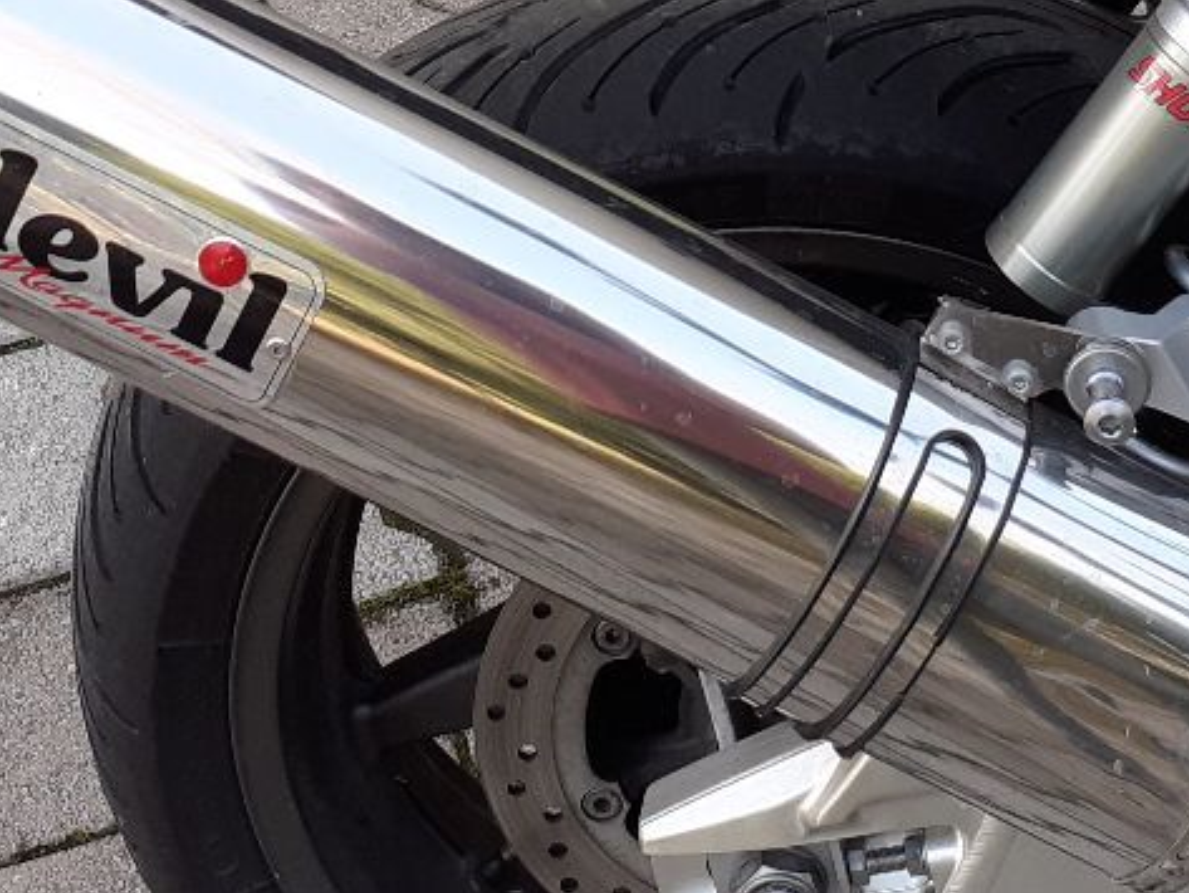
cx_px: 762
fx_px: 2508
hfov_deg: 26.6
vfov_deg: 19.2
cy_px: -126
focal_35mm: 73
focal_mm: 3.6
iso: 40
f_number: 1.9
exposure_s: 1/151
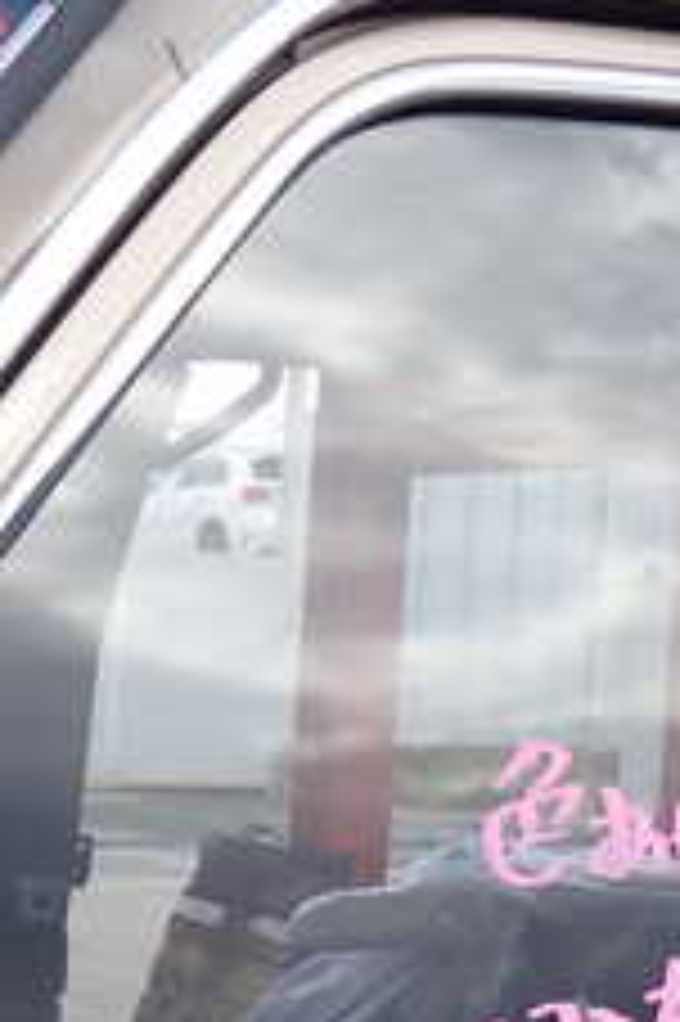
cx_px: 338
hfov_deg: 13.8
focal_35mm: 99
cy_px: 864
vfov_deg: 20.3
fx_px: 2809
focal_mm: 6.37
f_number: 3.5
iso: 100
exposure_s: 1/400
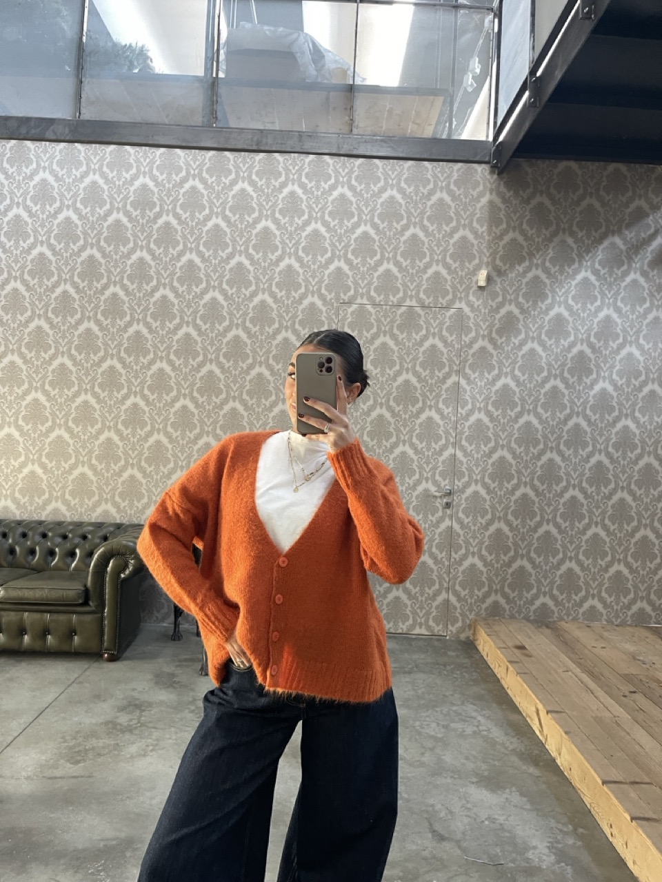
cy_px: 441
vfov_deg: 69.4
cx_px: 331
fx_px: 637
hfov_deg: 54.9
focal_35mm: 25
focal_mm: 5.1
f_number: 1.6
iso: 320
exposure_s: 1/60
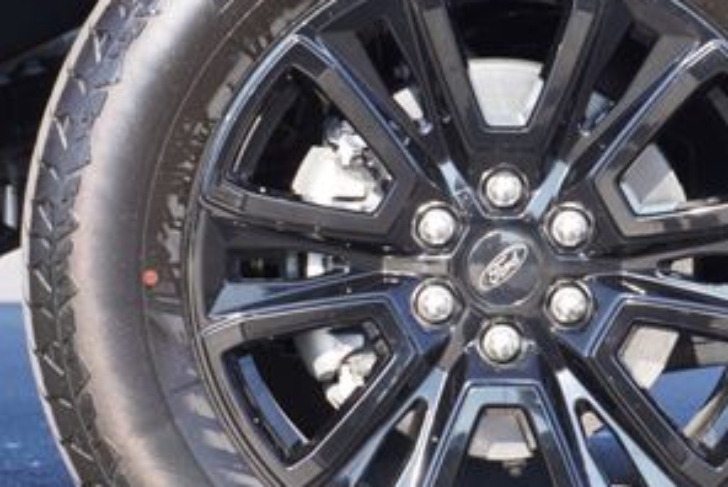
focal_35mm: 136
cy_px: 253
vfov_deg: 10.1
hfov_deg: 15.0
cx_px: 509
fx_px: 2753
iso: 160
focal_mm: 42
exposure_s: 1/160
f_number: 5.6
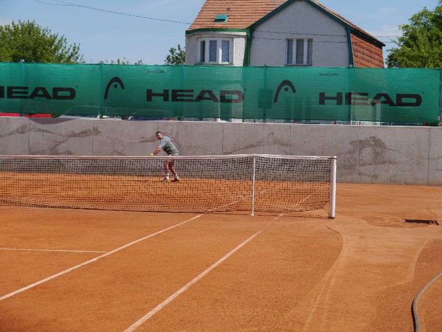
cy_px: 166
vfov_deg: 17.6
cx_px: 221
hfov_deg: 23.3
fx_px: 1073
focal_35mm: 84
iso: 160
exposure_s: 1/400
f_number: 9
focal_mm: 42
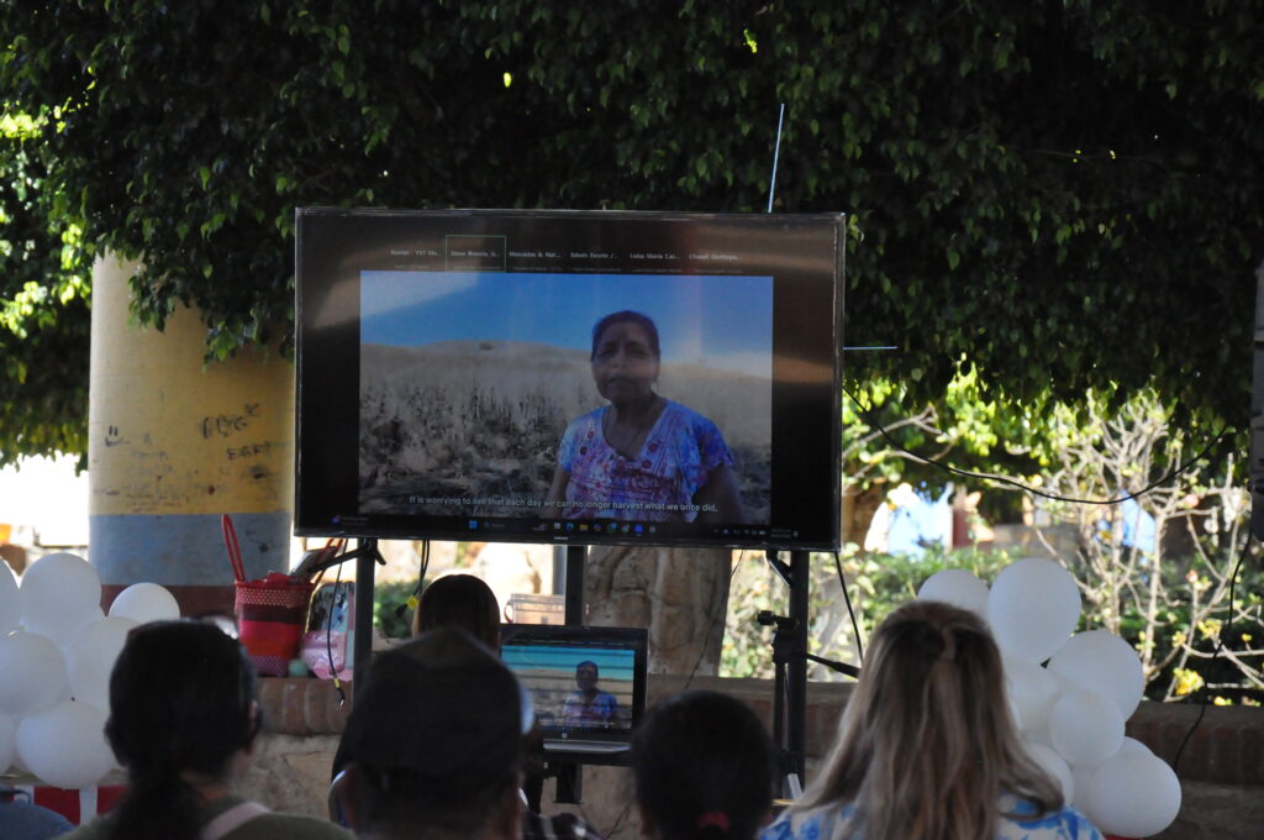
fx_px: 5523
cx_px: 632
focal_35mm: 158
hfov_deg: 13.1
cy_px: 420
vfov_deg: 8.7
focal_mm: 105
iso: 3200
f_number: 5.6
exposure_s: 1/2500
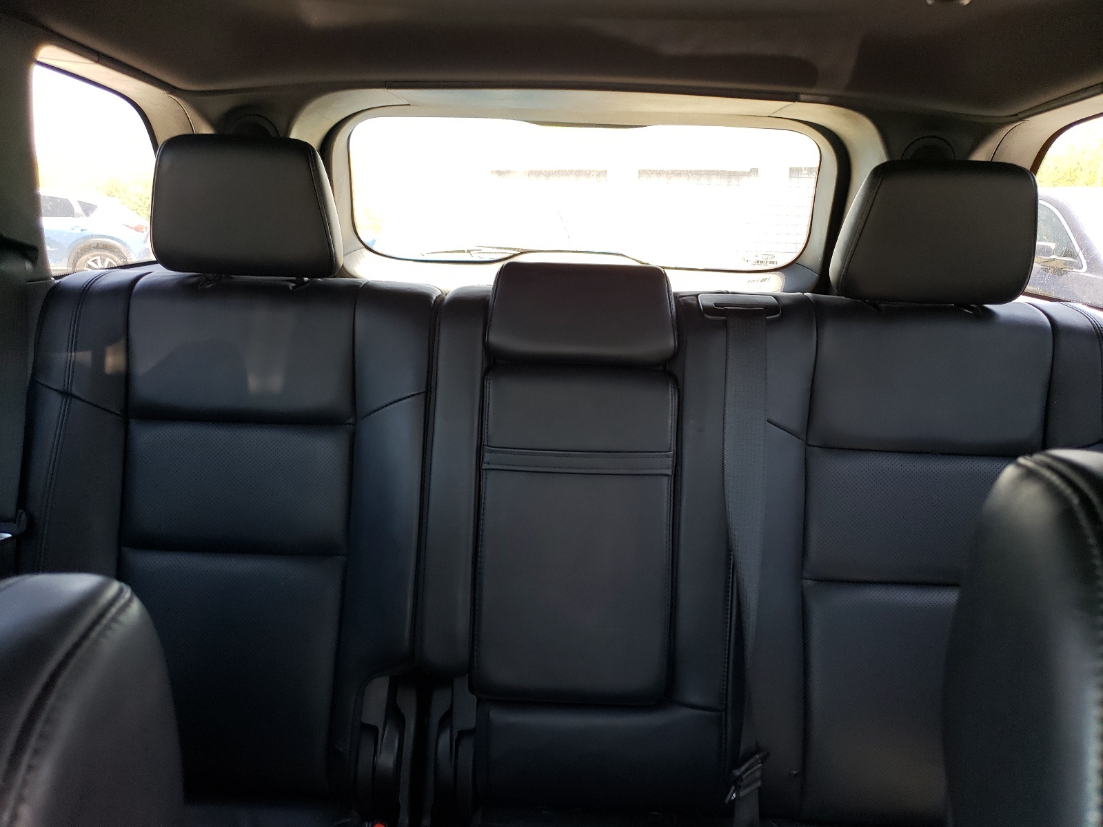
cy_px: 414
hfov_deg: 67.3
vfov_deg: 53.1
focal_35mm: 26
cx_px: 552
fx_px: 828
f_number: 1.5
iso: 103
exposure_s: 1/60.2
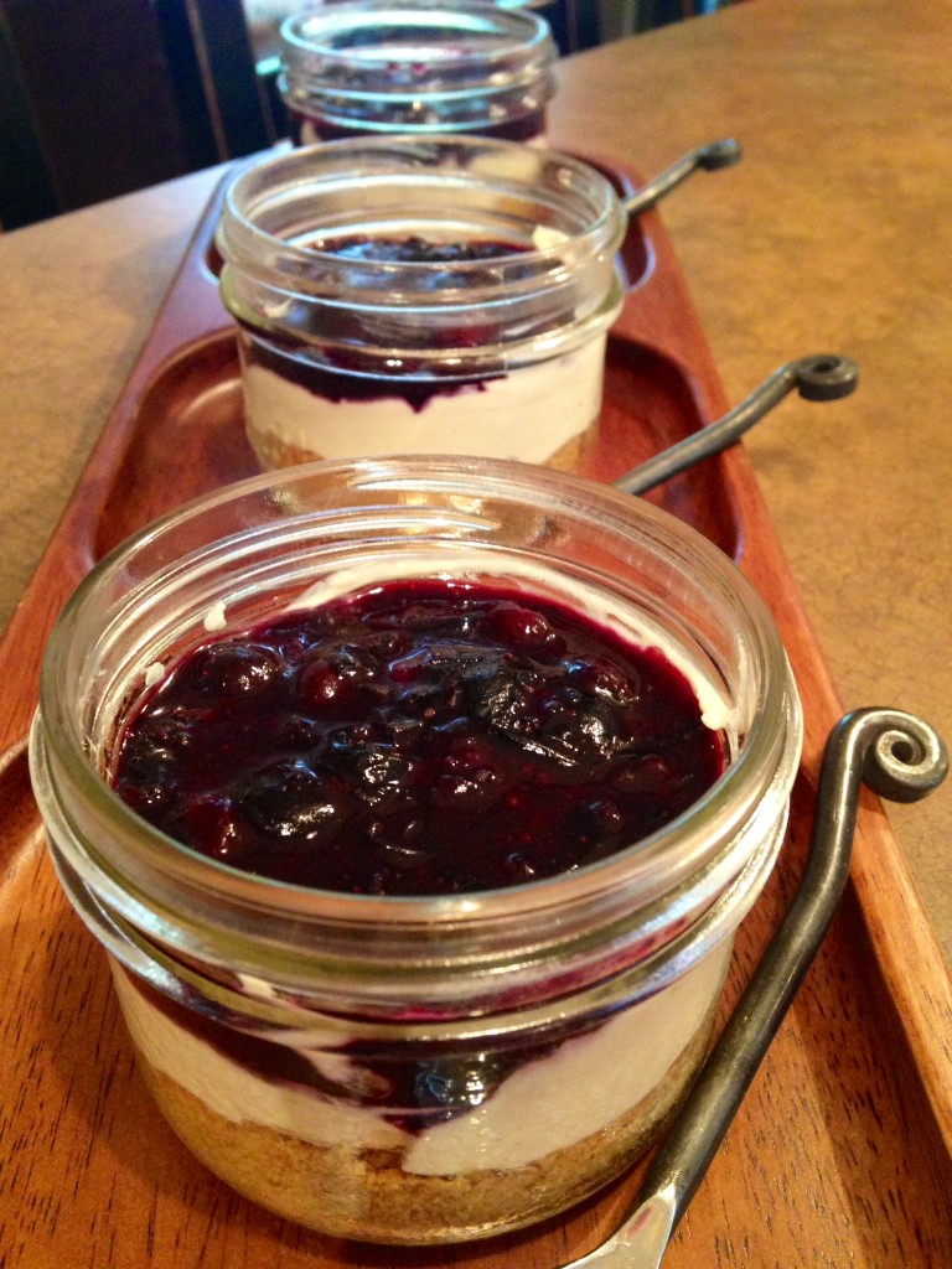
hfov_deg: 42.9
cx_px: 476
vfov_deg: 55.4
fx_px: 1210
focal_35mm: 33
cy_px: 634
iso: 320
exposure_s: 1/20
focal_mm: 4.12
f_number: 2.4
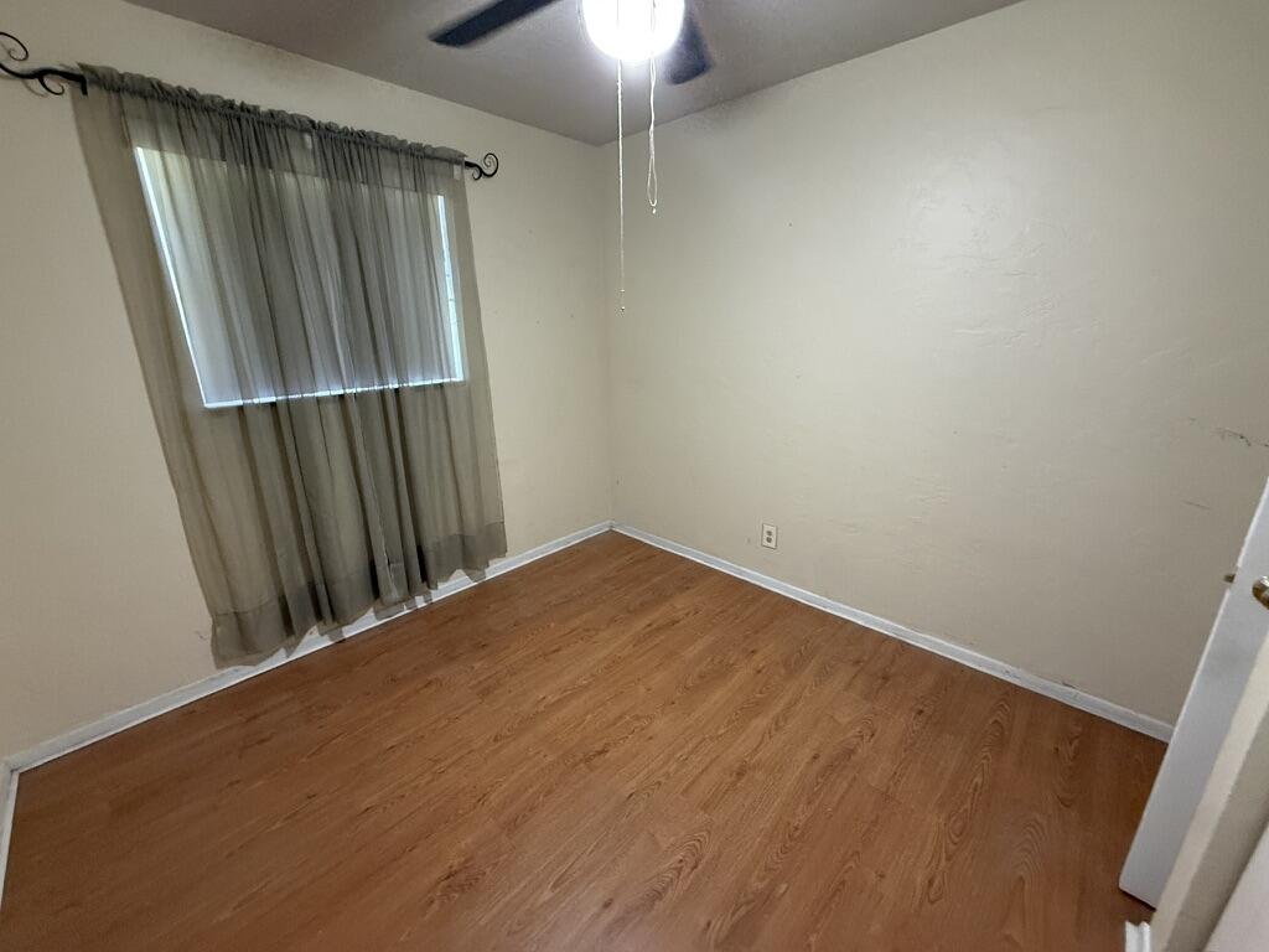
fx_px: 513
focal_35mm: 14
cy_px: 476
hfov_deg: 102.1
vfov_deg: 85.7
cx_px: 634
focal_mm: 2.22
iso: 500
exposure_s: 1/60
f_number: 2.2
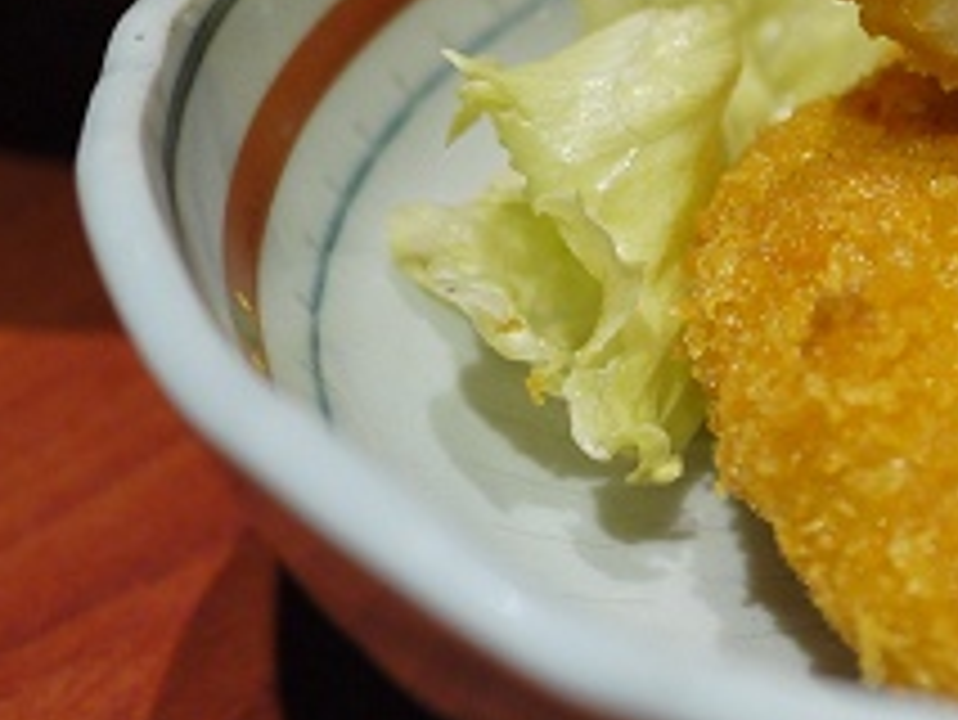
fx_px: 2326
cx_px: 1066
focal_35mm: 84
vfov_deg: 17.3
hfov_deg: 22.0
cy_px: 72
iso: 320
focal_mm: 14
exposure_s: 1/60
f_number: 2.5
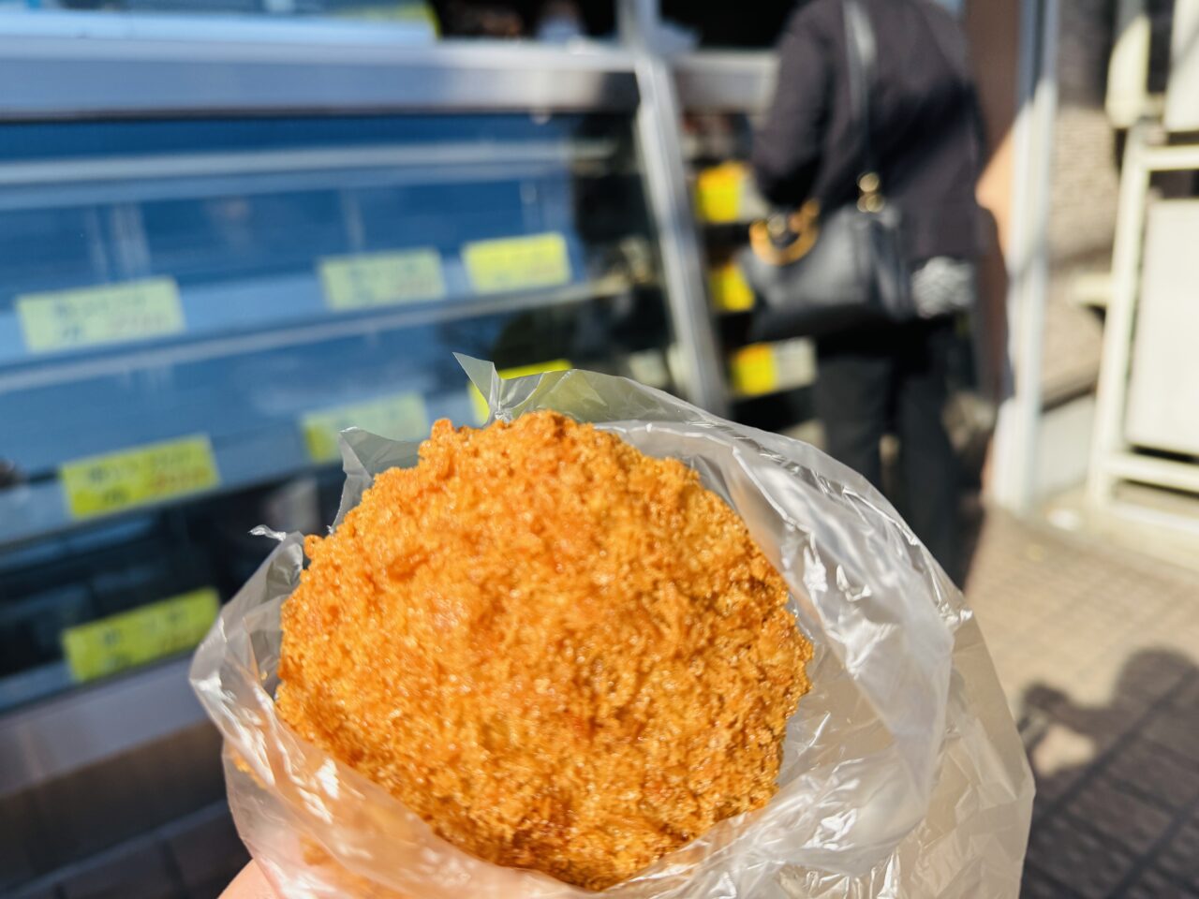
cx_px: 600
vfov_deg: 56.8
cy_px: 450
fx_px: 831
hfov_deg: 71.6
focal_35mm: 24
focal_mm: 6.76
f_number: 1.78
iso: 80
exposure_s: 1/3597
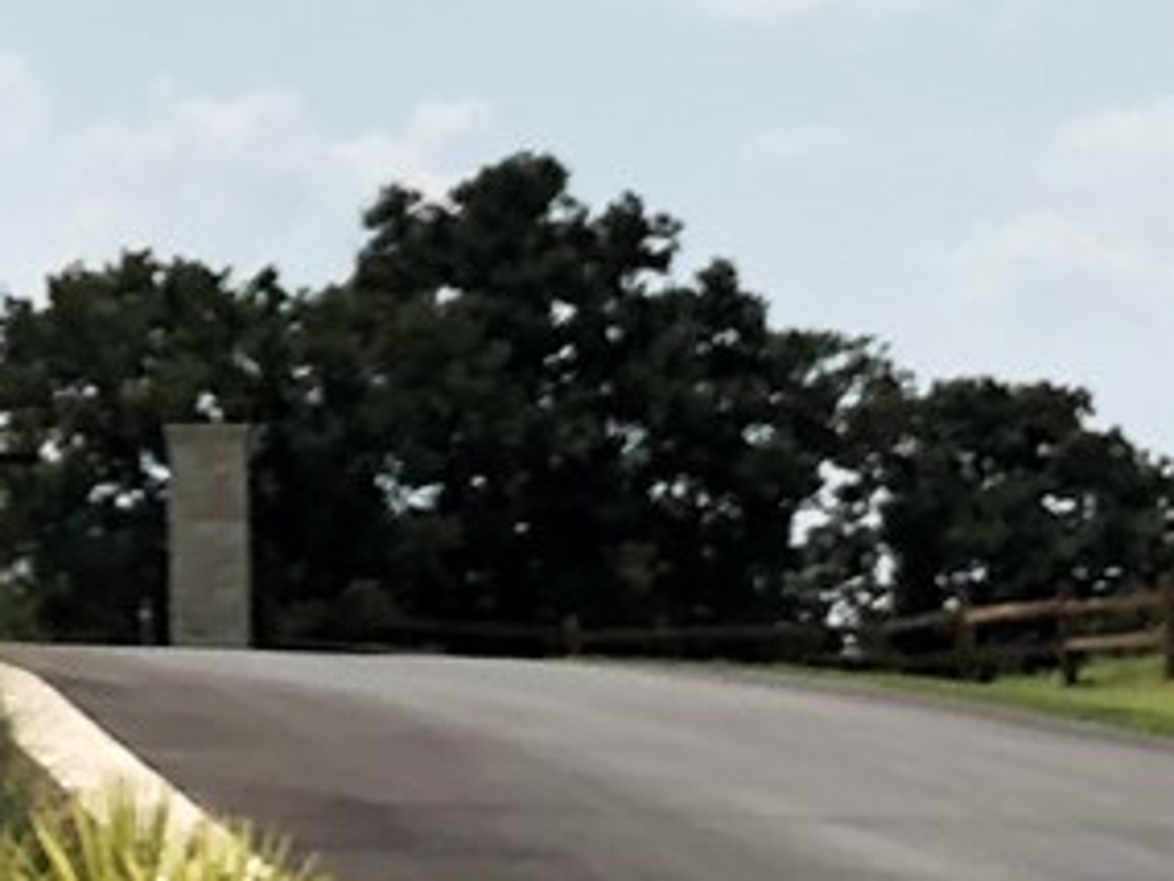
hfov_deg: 9.7
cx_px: -313
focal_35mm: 201
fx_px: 6820
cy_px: -597
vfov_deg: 7.2
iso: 20
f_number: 1.8
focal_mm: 3.99
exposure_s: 1/3472
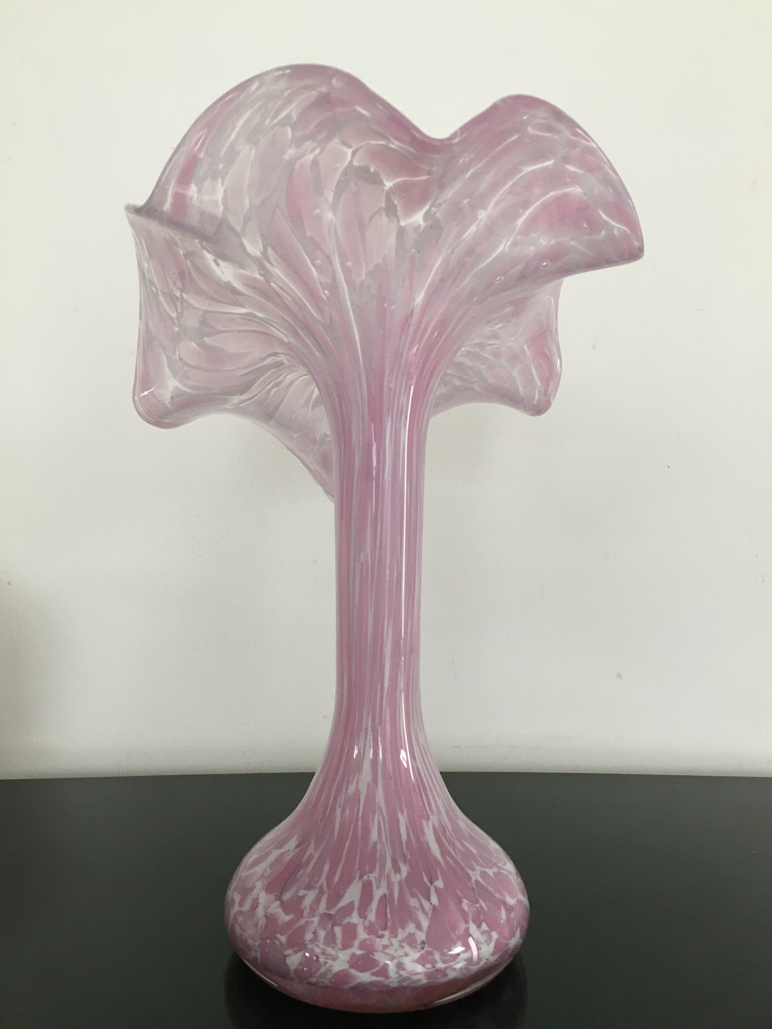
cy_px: 514
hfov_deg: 48.2
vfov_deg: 61.7
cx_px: 386
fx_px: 862
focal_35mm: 29
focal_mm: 4.15
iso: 100
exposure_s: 1/33
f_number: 2.2
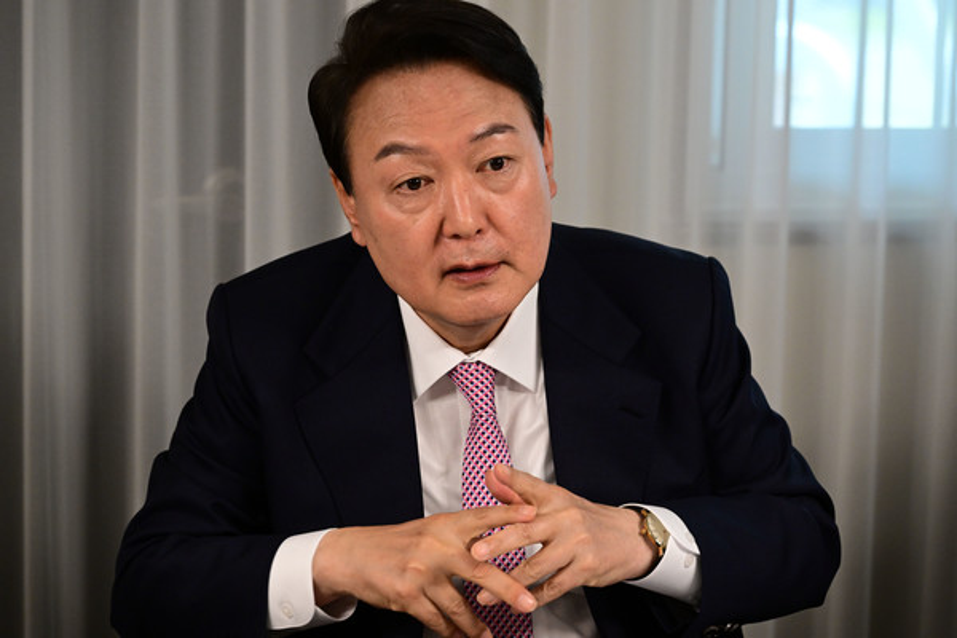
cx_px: 478
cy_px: 319
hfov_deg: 20.8
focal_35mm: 98
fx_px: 2605
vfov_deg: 14.0
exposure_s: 1/400
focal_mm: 98
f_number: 5.6
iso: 4000
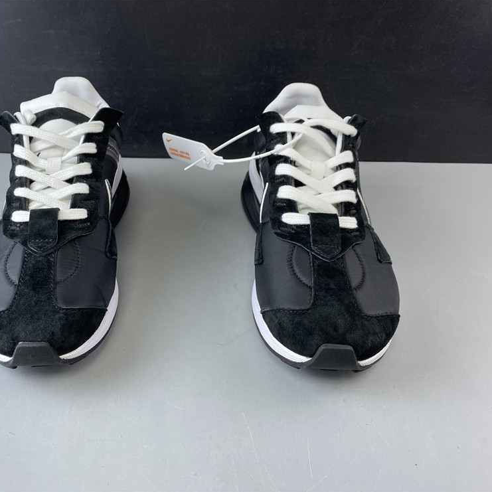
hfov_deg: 52.0
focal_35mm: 31
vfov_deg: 52.5
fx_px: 498
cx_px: 188
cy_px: 246
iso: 125
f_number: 1.8
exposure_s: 1/100
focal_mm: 4.25
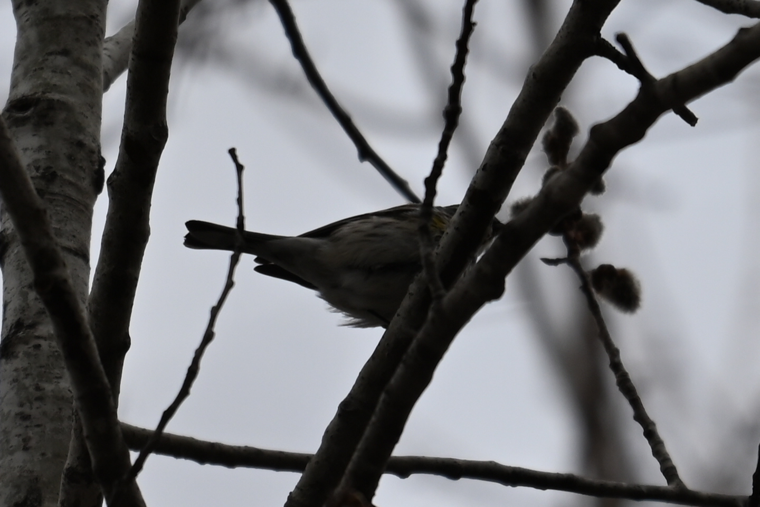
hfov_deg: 3.4
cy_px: 254
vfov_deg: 2.3
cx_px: 380
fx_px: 12666
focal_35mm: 600
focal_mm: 600
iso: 220
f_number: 6.3
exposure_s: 1/1250
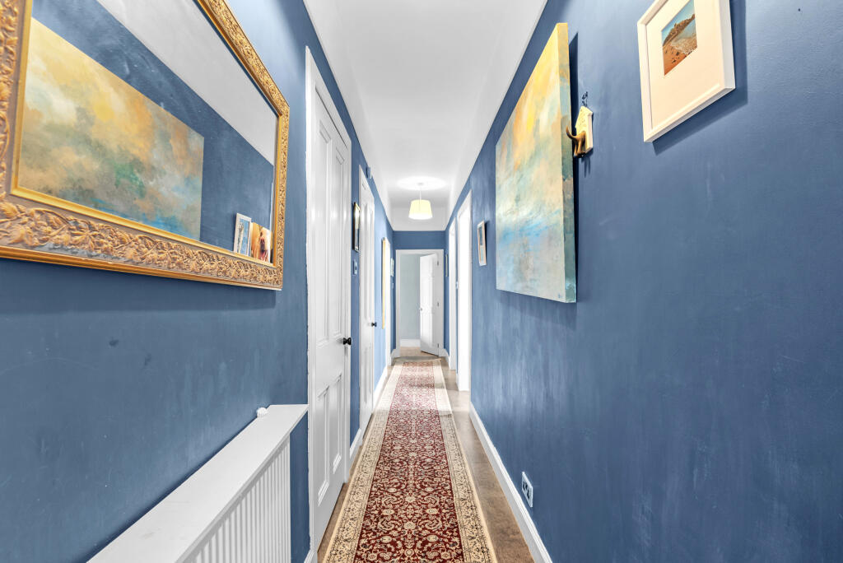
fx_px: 375
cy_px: 282
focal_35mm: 16
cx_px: 422
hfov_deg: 96.7
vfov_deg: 73.8
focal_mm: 16
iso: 250
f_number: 9
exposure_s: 2.5
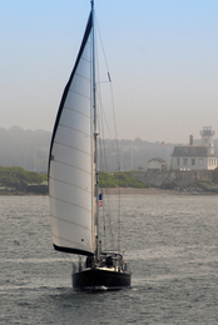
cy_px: 185
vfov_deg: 4.0
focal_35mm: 516
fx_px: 4674
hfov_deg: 2.7
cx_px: 159
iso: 160
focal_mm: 200
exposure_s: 1/500
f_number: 8
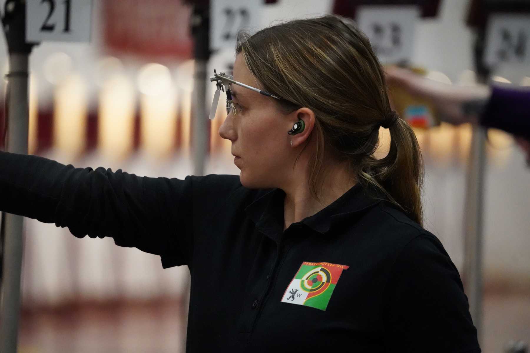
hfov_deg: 5.2
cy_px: 176
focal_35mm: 400
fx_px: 5888
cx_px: 265
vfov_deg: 3.4
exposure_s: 1/640
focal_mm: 400
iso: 20000
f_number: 6.3
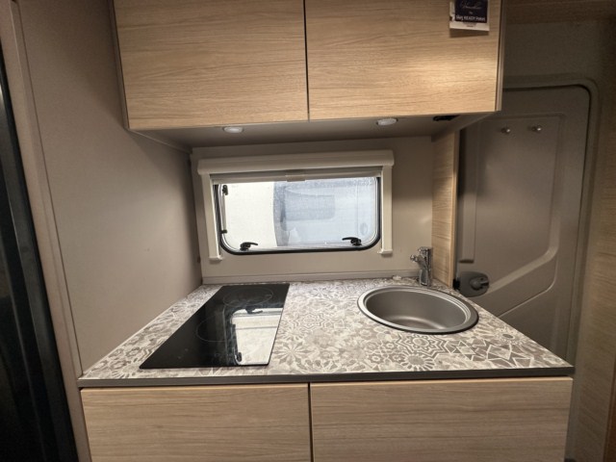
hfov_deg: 102.1
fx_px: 249
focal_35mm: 14
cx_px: 308
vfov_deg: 85.7
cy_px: 231
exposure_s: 1/99
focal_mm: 2.22
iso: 160
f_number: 2.2
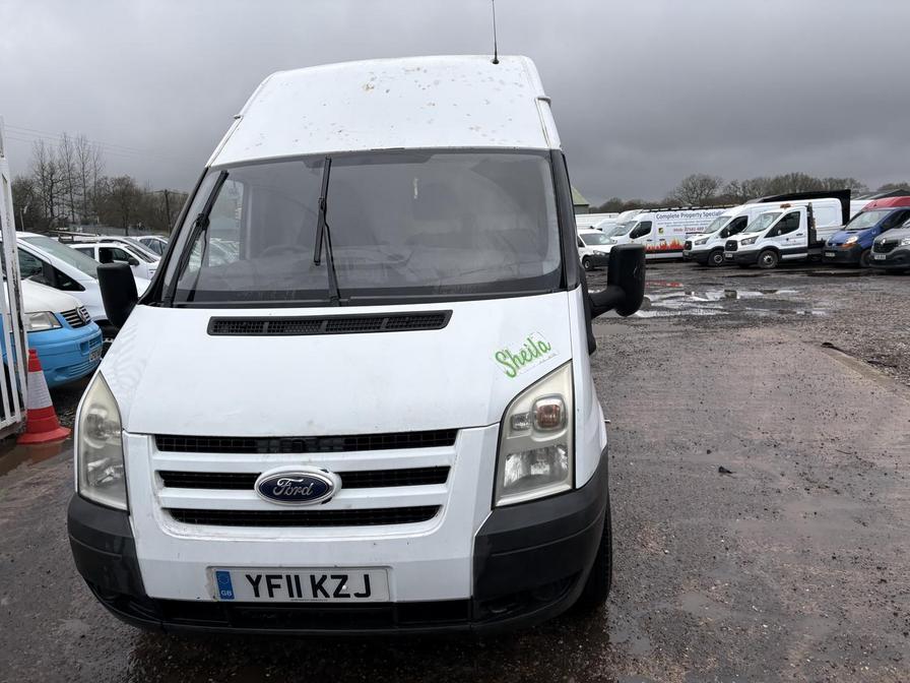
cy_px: 342
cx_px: 455
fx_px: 683
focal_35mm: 26
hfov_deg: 67.3
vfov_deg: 53.1
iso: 50
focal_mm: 5.96
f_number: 1.6
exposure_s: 1/773
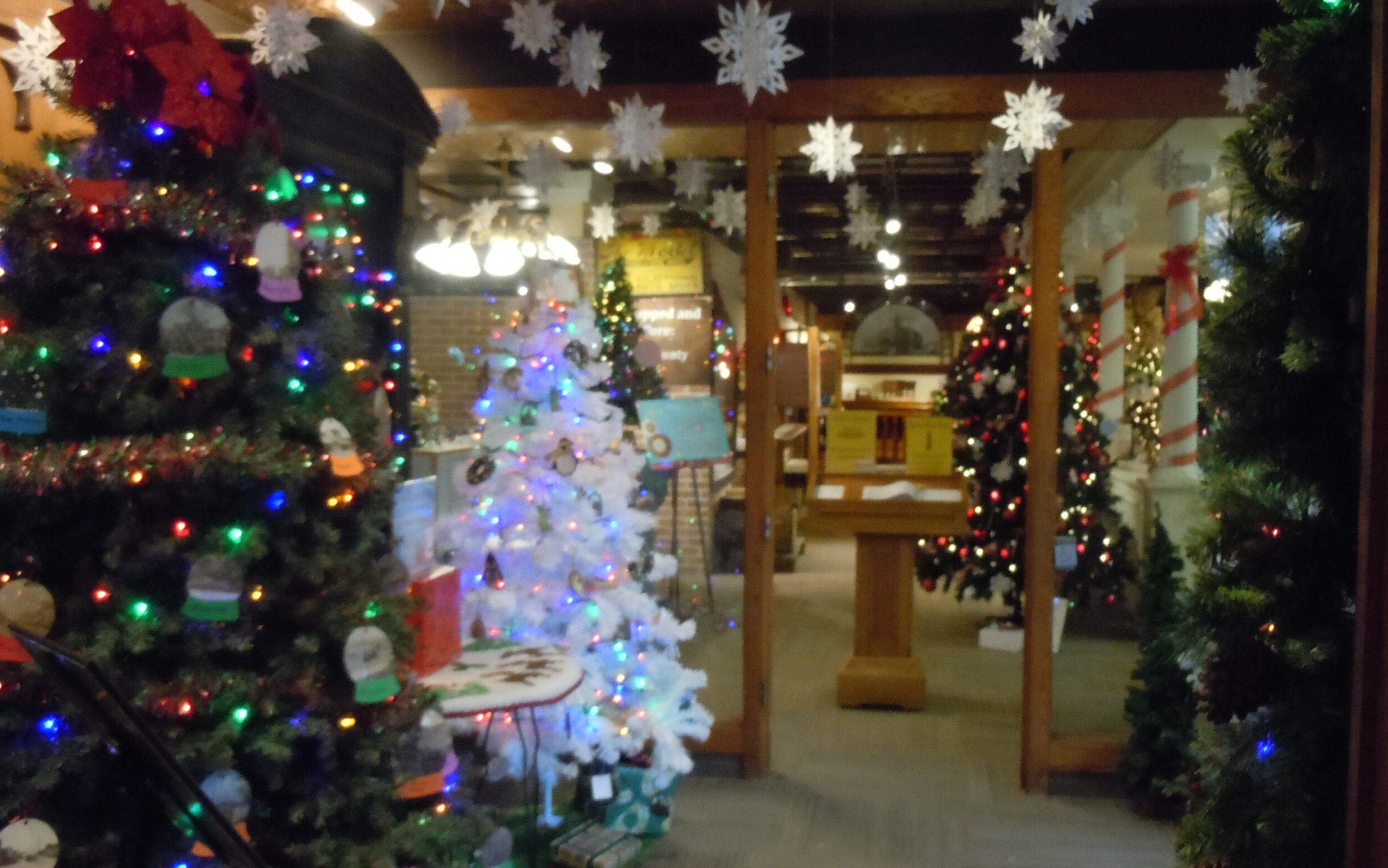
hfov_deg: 54.0
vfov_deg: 35.3
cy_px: 465
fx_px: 1362
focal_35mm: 36
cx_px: 685
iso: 800
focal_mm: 5.9
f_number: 4
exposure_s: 1/20
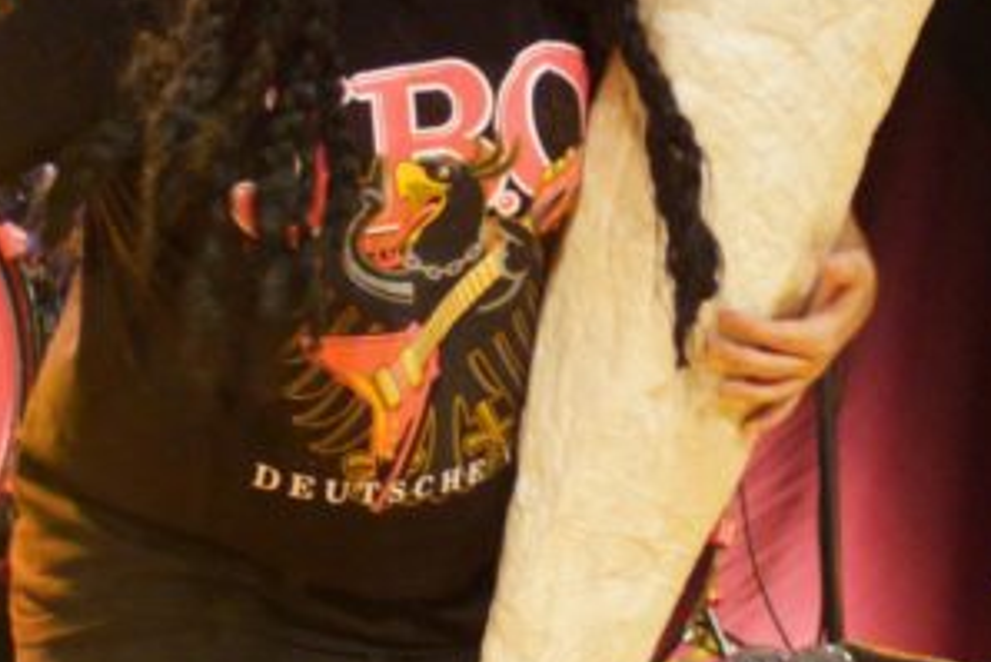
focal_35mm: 251
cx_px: 520
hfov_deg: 8.2
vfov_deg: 5.5
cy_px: 5
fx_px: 6913
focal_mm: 70
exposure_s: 1/100
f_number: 4
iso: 3200
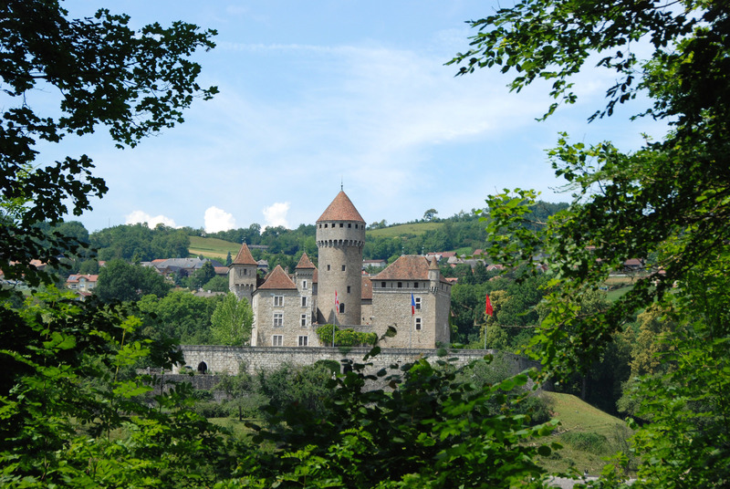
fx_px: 2132
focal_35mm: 105
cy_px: 244
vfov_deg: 13.1
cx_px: 365
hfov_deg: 19.4
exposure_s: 1/500
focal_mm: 70
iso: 250
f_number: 8
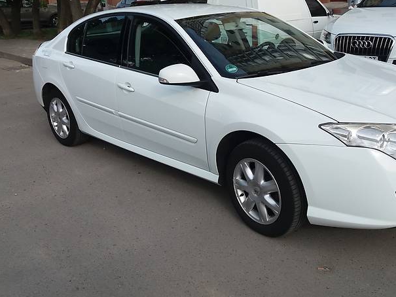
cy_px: 110
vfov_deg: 38.4
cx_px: 250
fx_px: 423
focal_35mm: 37
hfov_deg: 49.6
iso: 64
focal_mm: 3.7
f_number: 1.9
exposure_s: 1/859
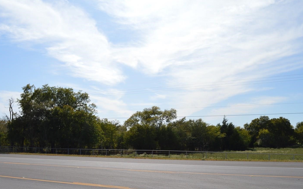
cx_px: 161
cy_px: 116
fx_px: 264
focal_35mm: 32
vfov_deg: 39.2
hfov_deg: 59.6
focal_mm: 18
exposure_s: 1/320
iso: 100
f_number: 9
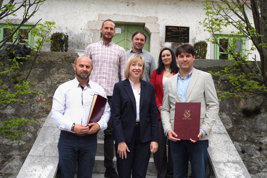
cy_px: 89
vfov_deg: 34.6
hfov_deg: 50.1
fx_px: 286
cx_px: 134
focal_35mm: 38
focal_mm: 38.5
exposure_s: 1/125
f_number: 8
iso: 200
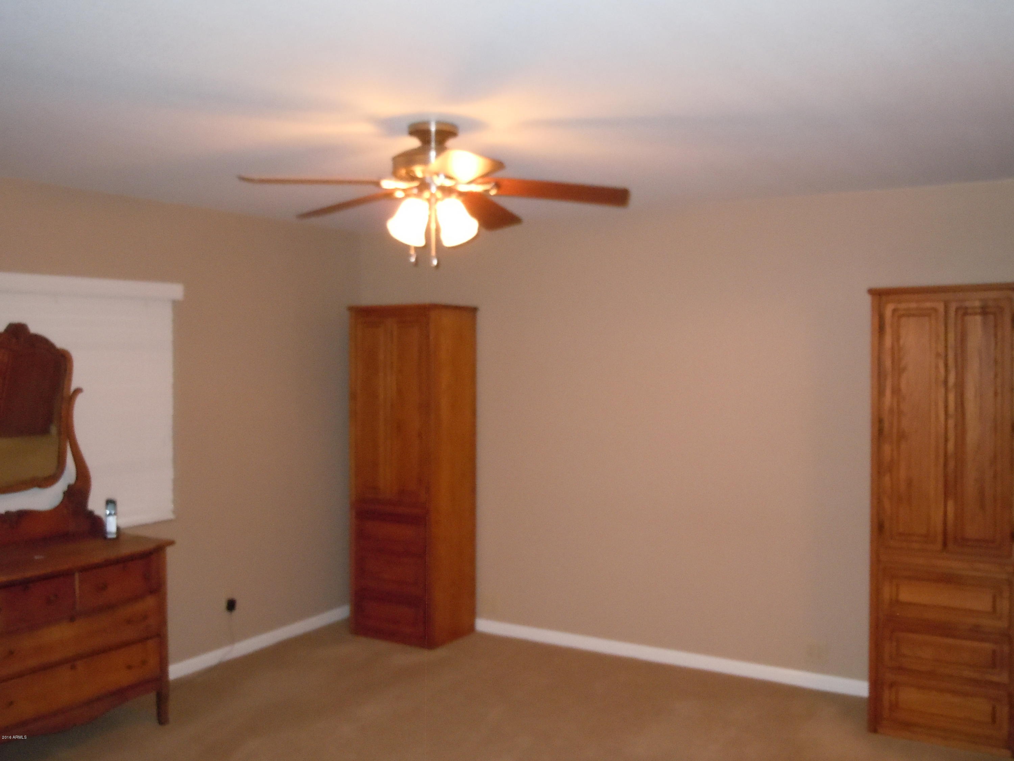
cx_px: 507
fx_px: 967
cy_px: 380
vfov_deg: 42.9
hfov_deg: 55.4
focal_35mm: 33
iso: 800
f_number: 4
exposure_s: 1/30
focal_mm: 5.9
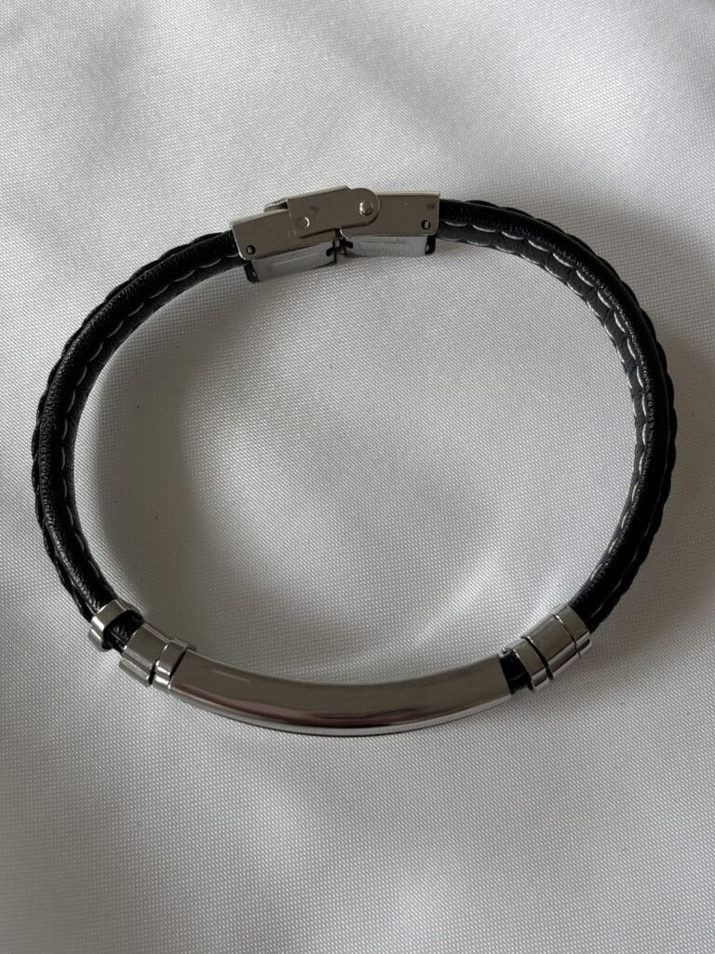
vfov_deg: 36.8
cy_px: 477
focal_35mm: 52
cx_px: 358
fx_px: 1432
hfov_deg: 28.0
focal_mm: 5.96
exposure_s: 1/121
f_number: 1.6
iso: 40
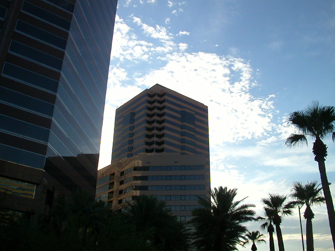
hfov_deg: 50.1
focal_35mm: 37
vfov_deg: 38.7
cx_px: 168
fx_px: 358
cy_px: 126
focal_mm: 5.6
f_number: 4.5
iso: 100
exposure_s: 1/602
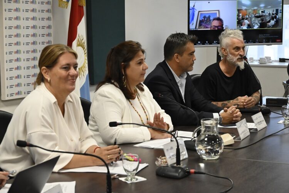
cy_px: 96
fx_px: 634
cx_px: 144
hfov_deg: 25.7
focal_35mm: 79
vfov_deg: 17.3
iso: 8000
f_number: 9
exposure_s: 1/320
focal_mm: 79
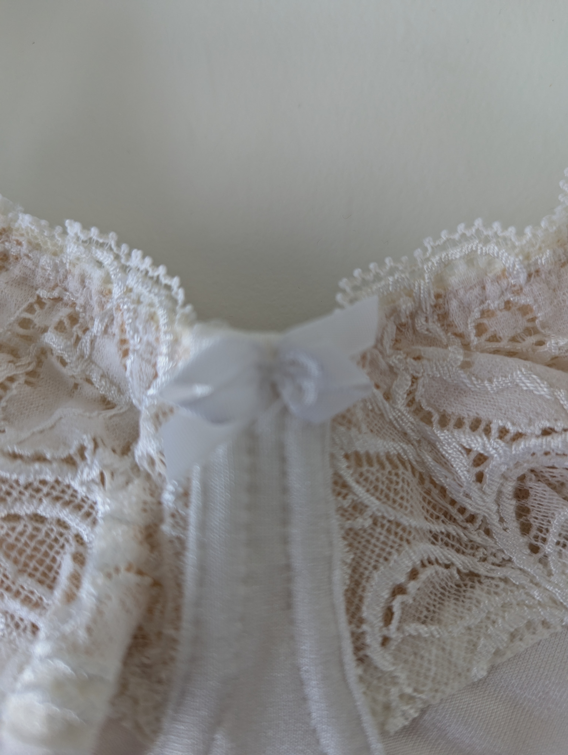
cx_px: 284
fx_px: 524
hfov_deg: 56.9
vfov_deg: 71.5
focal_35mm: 24
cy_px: 378
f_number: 1.85
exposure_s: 1/277
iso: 112
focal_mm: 6.81
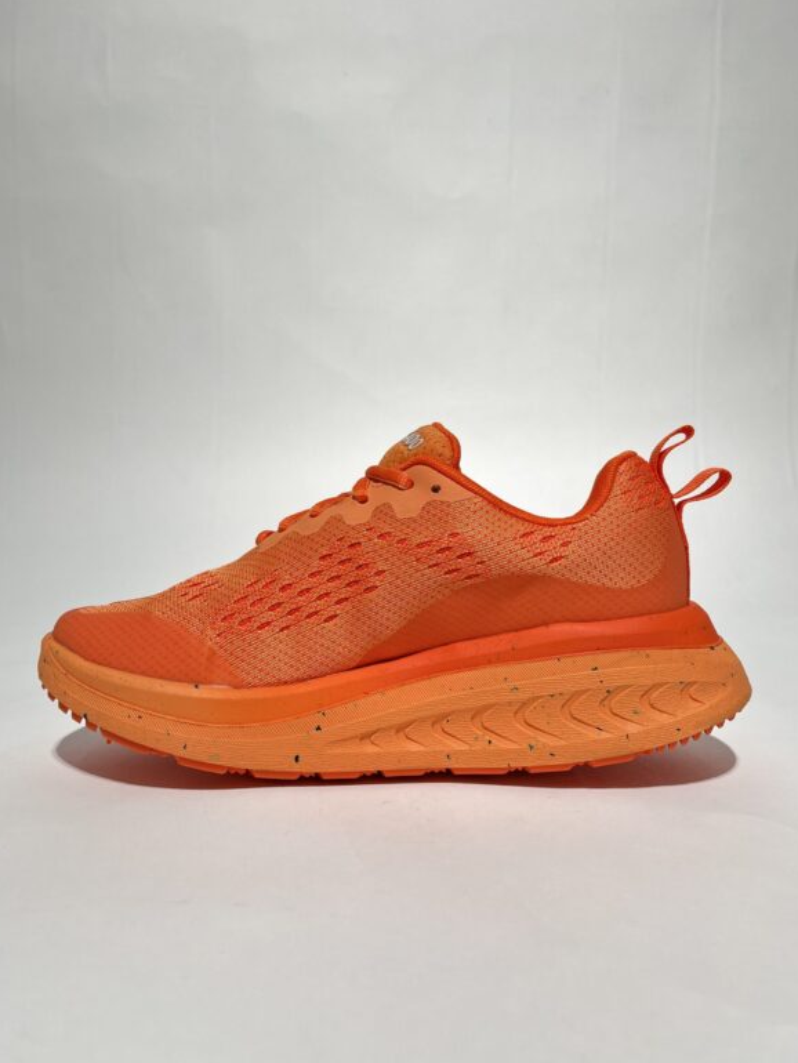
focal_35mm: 27
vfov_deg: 65.3
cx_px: 402
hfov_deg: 51.4
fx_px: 829
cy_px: 545
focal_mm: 5.1
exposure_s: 1/257
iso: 50
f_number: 1.6
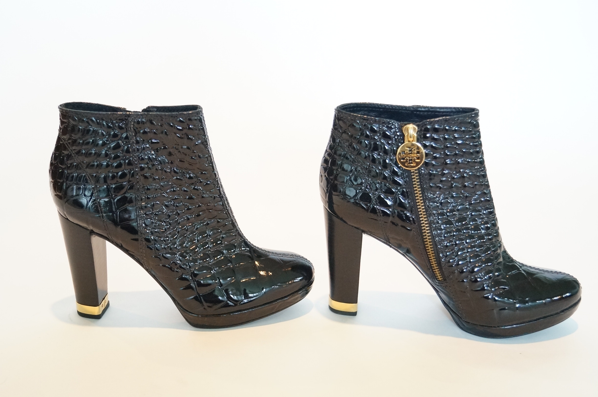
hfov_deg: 43.7
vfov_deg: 29.8
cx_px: 299
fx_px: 746
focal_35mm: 45
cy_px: 198
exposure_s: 1/60
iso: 2500
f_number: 4.5
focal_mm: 30
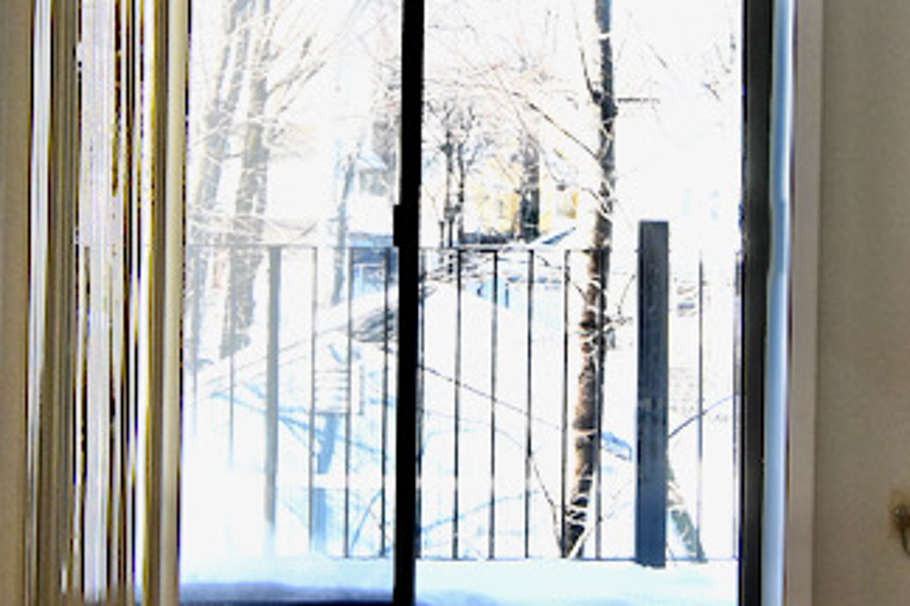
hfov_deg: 26.3
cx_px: 503
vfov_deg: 17.6
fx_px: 1946
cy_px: 107
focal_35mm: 77
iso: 800
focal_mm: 13
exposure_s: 1/160
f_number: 6.3
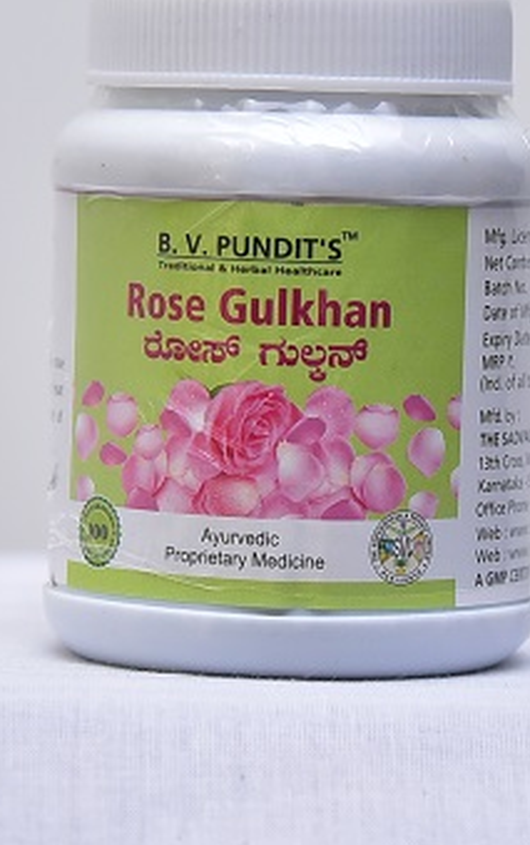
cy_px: 358
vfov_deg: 20.0
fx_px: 2399
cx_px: 299
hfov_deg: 12.6
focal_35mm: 104
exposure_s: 1/125
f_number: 4
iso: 1250
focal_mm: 66
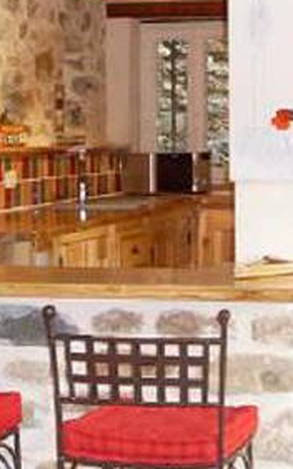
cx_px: 306
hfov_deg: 11.4
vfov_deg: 18.4
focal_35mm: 113
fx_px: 1445
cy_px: 219
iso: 200
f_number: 3
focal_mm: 6.3
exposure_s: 1/45
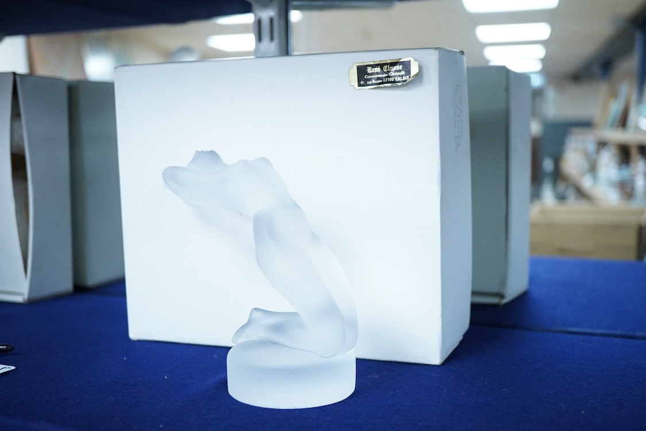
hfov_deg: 43.6
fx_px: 807
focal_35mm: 45
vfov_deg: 29.9
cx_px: 323
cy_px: 216
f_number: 5.6
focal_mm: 30
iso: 2500
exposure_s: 1/250
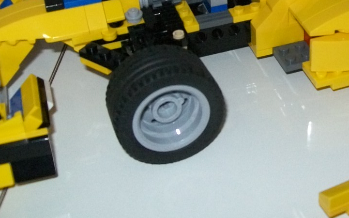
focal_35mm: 64
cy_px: 50
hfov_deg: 31.5
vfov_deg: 20.1
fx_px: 608
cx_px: 260
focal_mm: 6.1
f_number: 2.7
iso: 200
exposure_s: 1/125
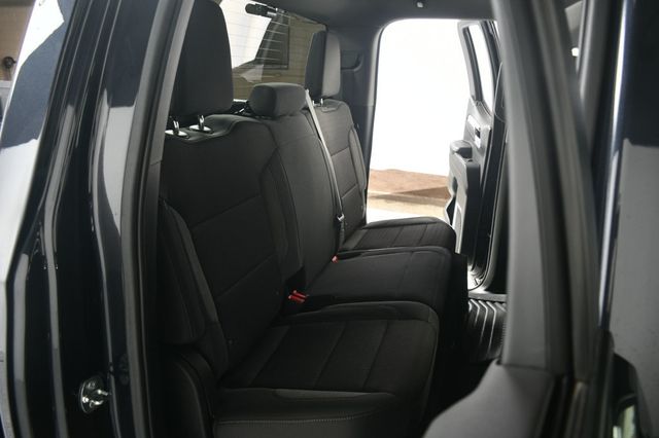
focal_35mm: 27
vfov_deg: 47.9
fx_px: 494
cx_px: 330
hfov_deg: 67.4
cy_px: 219
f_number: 3.5
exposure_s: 1/160
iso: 100
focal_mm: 18
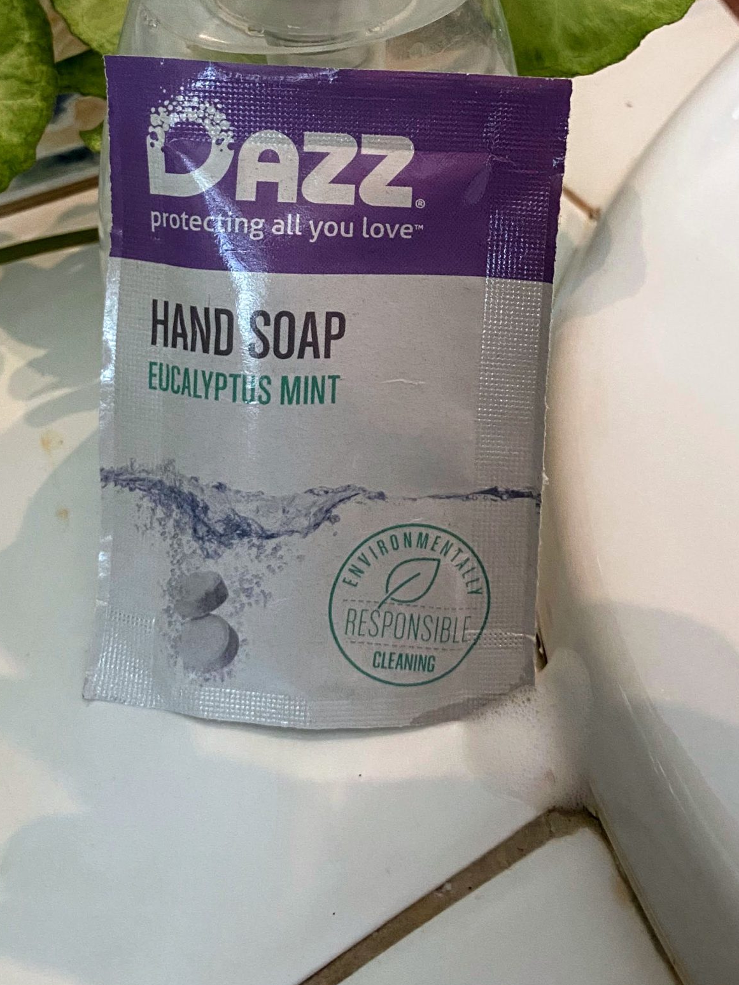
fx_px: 1224
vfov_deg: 42.2
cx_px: 481
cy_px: 220
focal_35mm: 43
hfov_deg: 33.4
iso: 400
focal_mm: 4.25
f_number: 1.8
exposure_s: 1/60
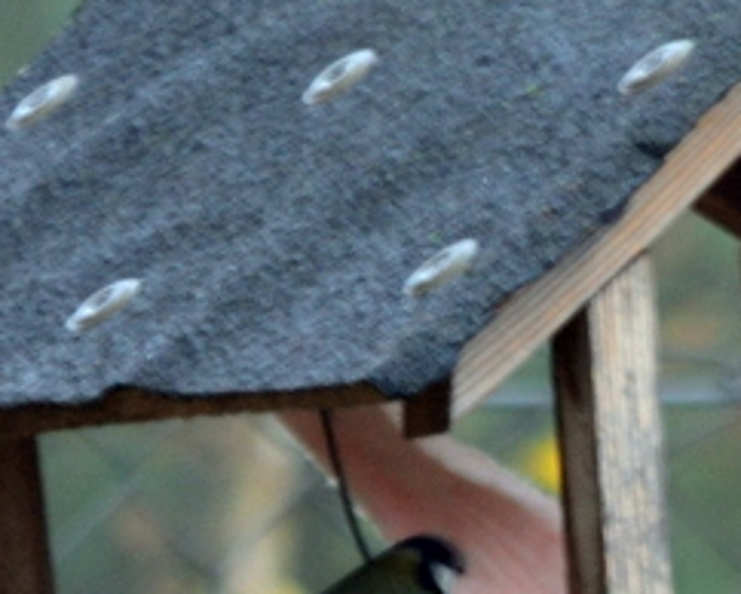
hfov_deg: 1.7
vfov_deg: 1.4
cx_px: 717
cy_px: 423
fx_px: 24560
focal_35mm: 1119
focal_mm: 240
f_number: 7.1
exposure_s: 1/30
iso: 400
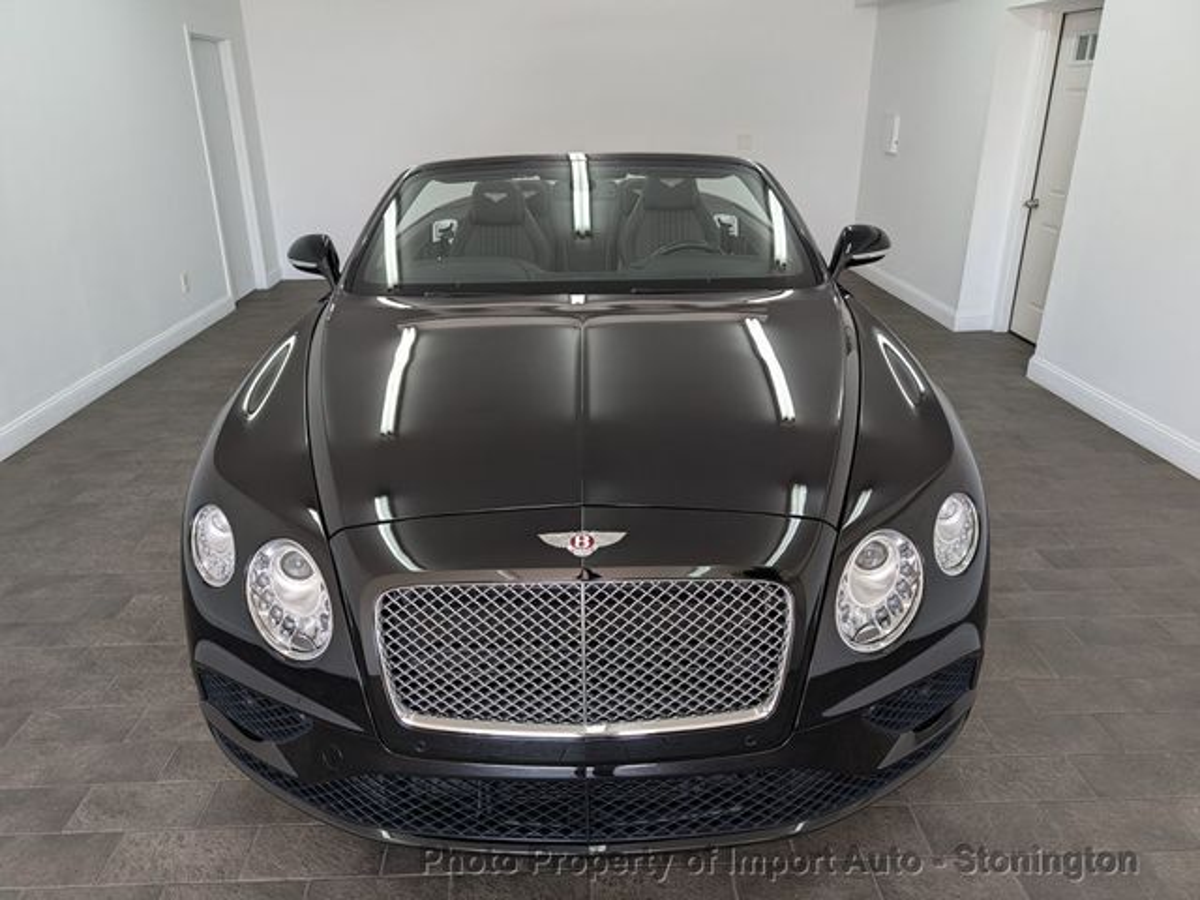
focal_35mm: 24
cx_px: 600
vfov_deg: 56.8
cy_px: 450
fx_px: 832
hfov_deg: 71.6
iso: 22
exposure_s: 1/40
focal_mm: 6.9
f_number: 1.68
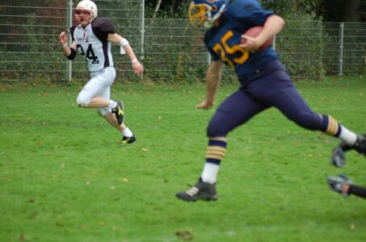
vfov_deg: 5.4
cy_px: 121
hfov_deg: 8.1
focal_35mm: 255
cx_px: 183
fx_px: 2587
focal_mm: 170
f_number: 4.8
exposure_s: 1/500
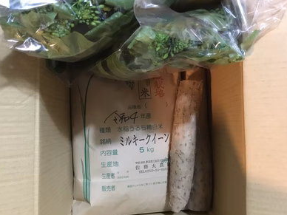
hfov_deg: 56.8
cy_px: 106
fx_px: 265
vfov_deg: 44.2
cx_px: 141
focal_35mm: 32
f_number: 2.4
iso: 400
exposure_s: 1/15
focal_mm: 3.3
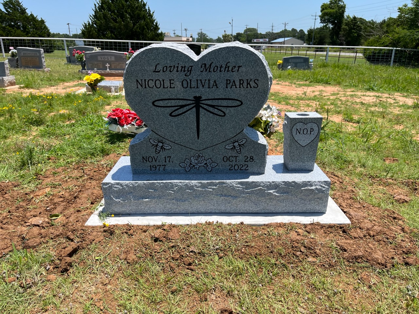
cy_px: 157
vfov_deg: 53.1
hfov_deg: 67.3
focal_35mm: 26
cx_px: 210
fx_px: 315
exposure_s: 1/2967
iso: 50
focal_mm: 5.1
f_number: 1.6
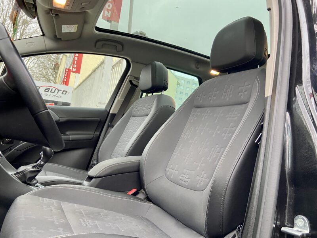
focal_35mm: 26
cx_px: 158
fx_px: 238
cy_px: 119
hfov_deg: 67.3
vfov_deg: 53.1
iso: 125
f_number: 1.8
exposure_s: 1/60
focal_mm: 4.25
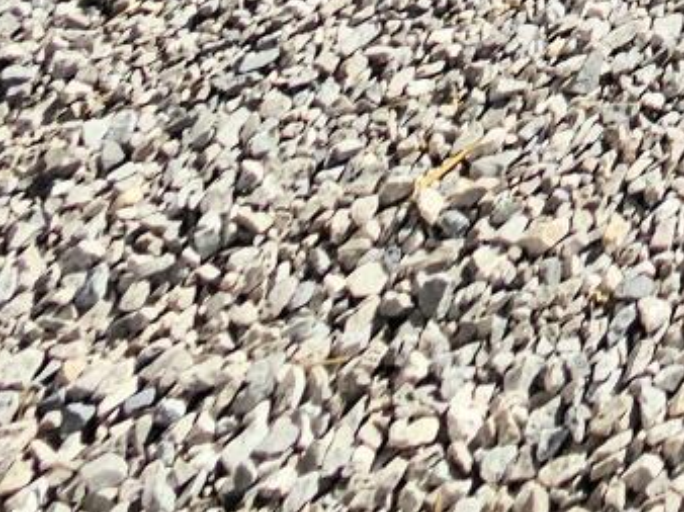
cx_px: 1506
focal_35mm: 77
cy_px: -1271
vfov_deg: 9.7
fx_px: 1520
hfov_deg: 16.3
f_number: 2.2
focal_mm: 2.2
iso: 50
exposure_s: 1/2500
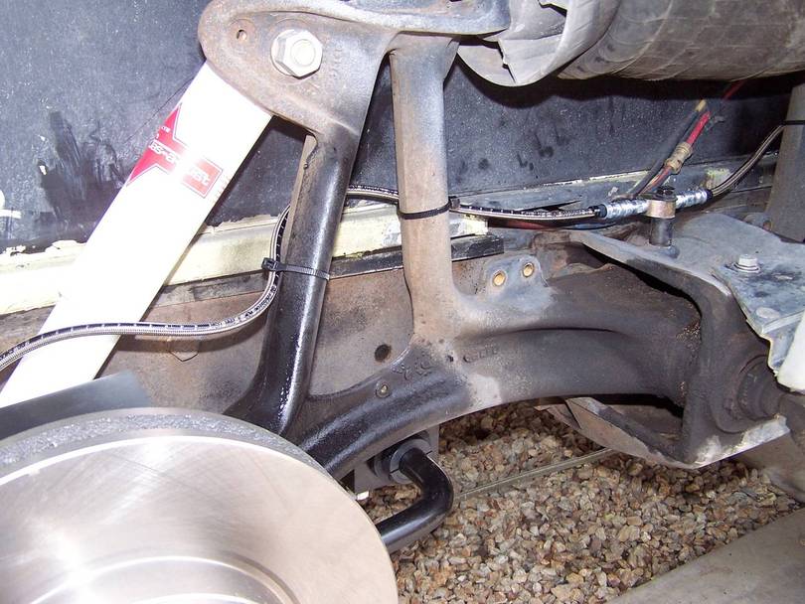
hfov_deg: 49.0
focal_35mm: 38
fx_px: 884
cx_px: 402
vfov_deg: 37.7
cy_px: 302
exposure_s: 1/60
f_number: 2.8
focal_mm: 6.3
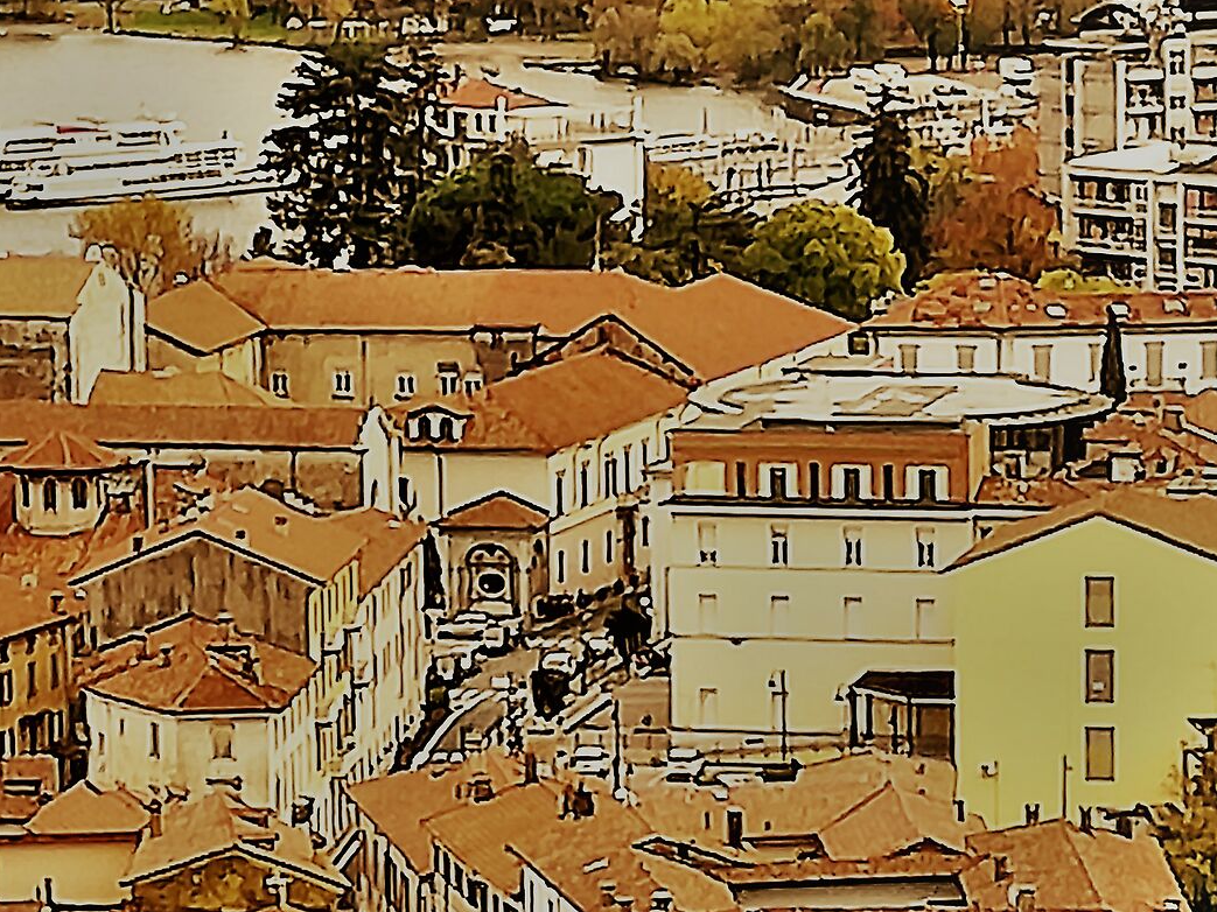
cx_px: 257
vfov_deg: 6.9
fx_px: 7523
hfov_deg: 9.2
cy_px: 487
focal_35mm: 214
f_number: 2.2
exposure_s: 1/50
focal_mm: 3.81
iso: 100
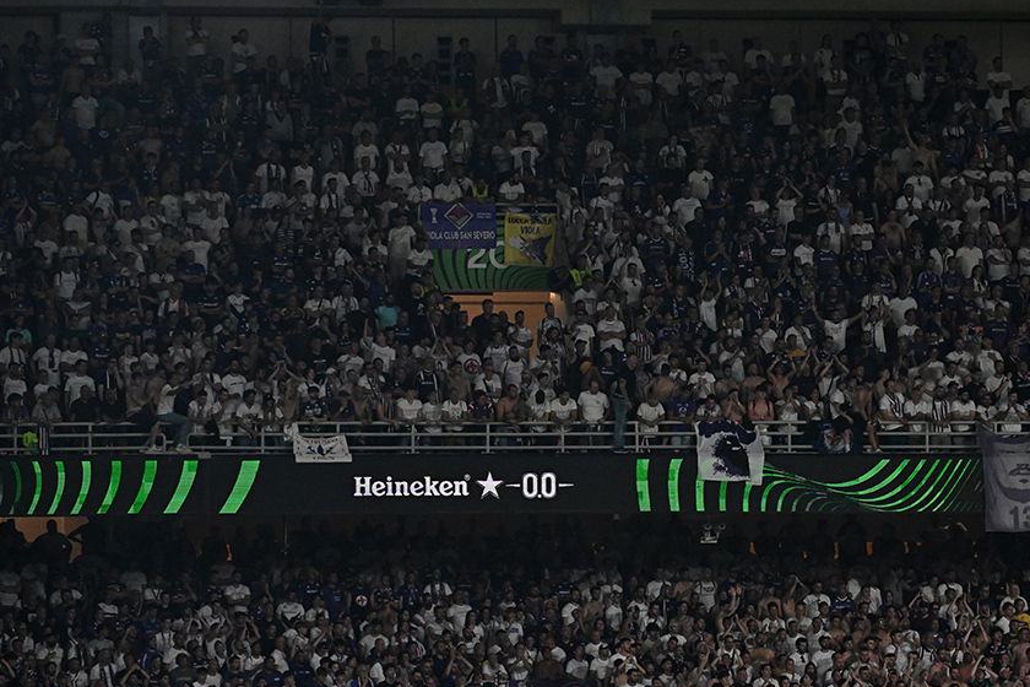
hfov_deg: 8.0
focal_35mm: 257
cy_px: 366
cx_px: 687
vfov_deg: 5.3
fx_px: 7352
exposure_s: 1/2000
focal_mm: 180
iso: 5000
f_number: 4
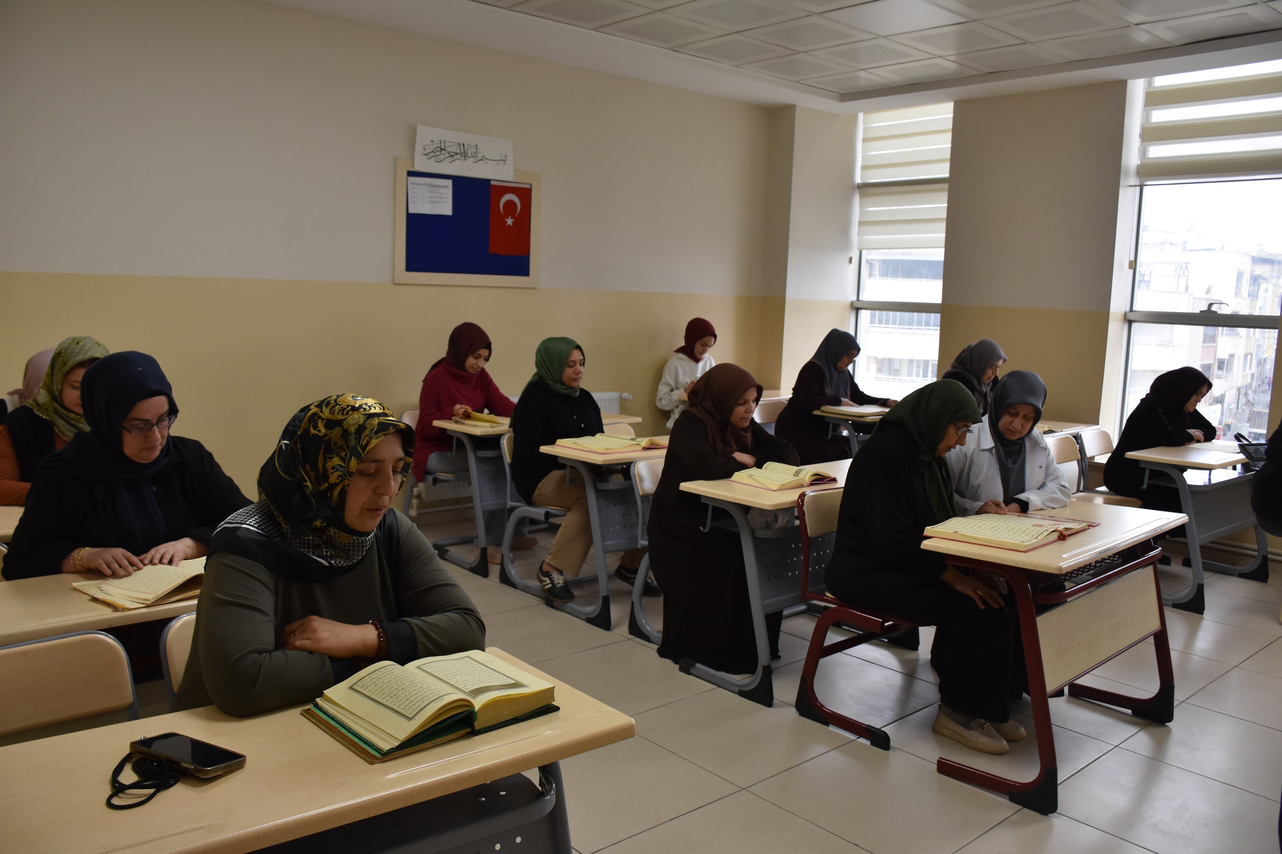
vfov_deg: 47.9
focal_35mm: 27
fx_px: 961
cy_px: 427
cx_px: 641
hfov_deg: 67.4
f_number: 5
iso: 800
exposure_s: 1/100
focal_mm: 18
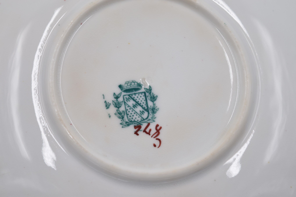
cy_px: 98
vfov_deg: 16.6
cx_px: 148
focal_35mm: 82
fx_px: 678
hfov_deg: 24.6
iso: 100
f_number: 5.6
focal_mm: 55
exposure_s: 1/125
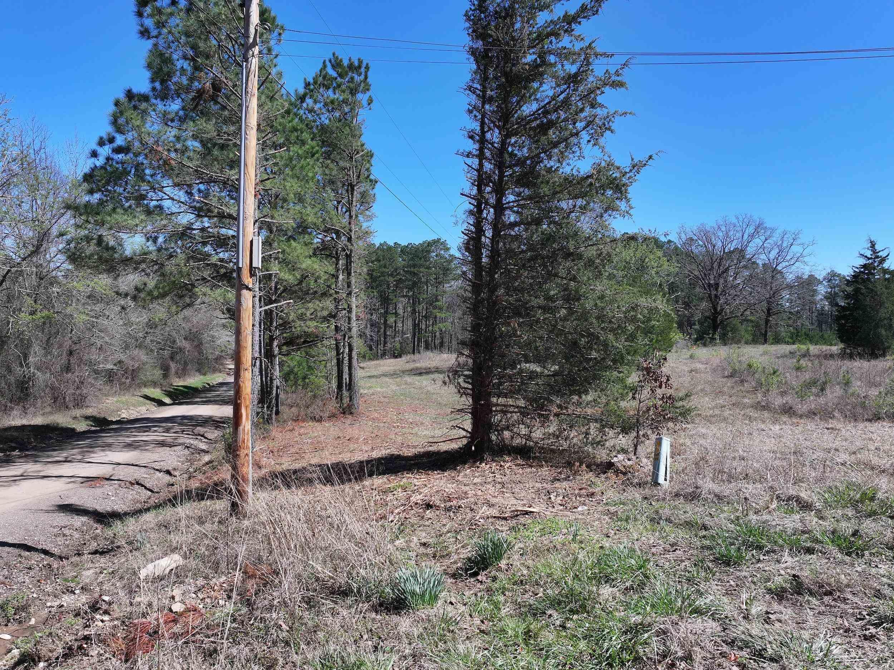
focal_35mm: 24
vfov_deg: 56.8
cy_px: 335
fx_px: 620
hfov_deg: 71.6
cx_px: 447
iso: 100
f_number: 2.8
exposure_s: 1/1600
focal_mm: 12.29
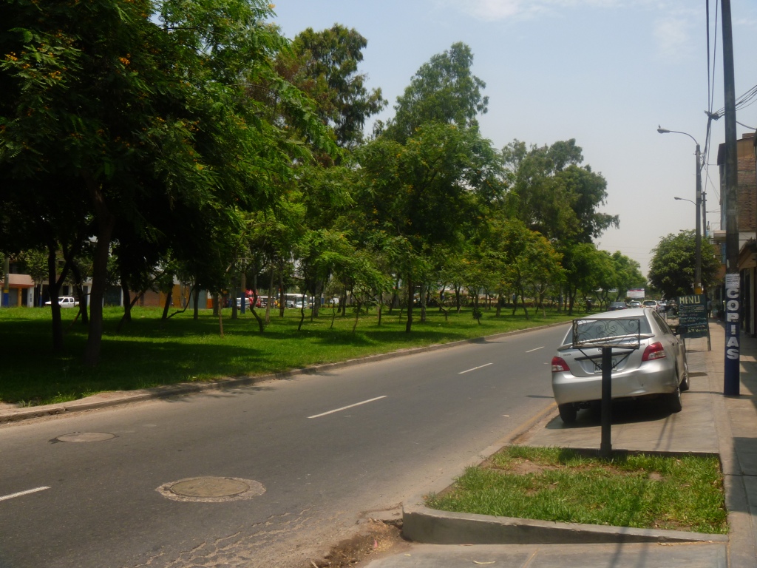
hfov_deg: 52.6
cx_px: 378
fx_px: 765
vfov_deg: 40.7
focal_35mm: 35
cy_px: 284
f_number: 5.6
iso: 80
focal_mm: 6.3
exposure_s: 1/320
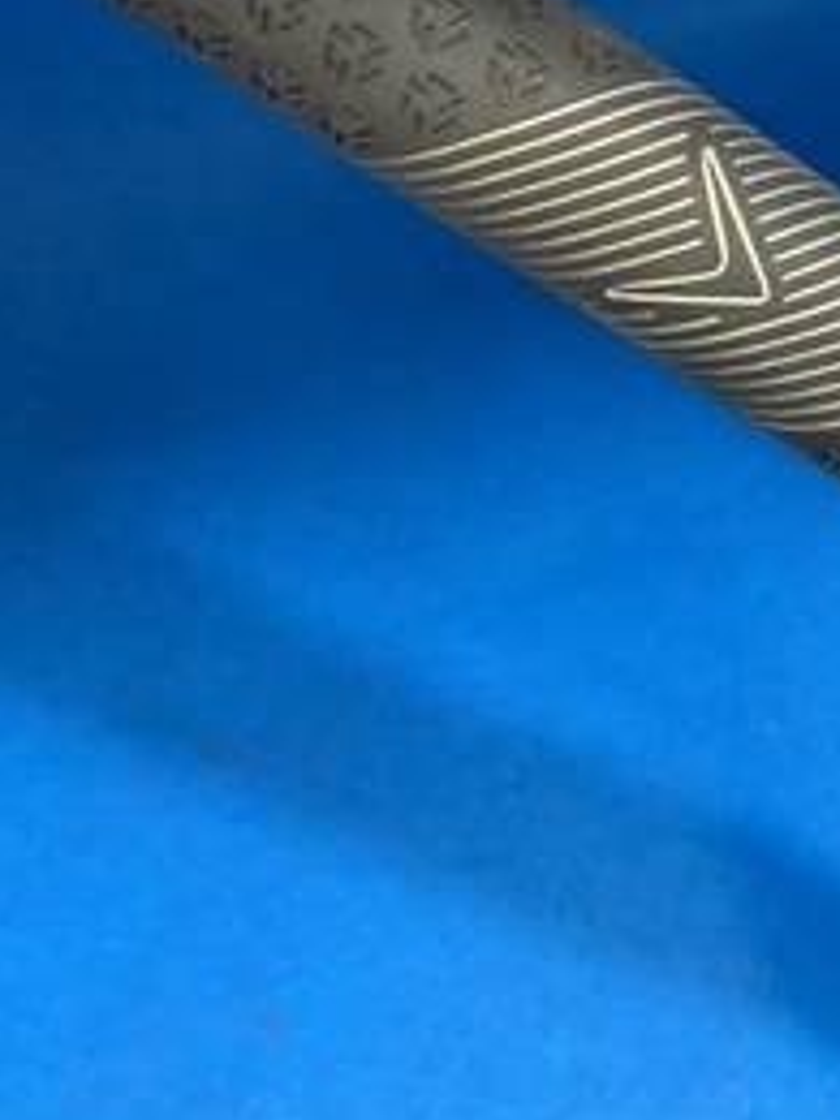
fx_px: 2071
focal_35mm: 64
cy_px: 340
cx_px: 612
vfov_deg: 30.0
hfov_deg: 22.7
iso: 320
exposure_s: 1/60
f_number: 1.8
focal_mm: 4.25
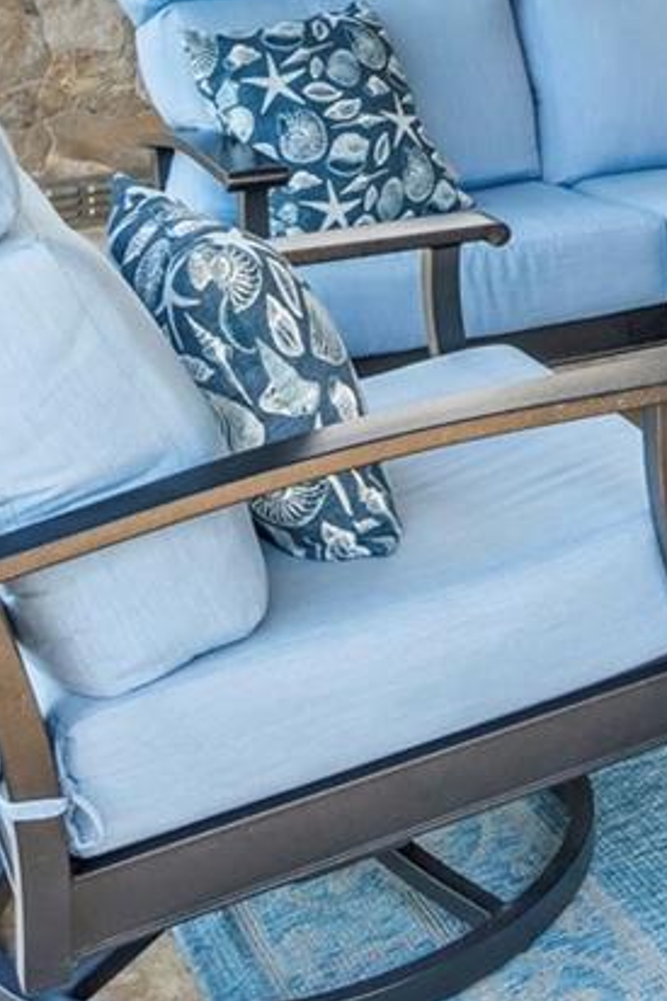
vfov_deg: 28.2
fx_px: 1778
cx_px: 1067
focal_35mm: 64
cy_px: -143
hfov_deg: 18.3
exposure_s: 1/10
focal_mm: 11
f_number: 8
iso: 100
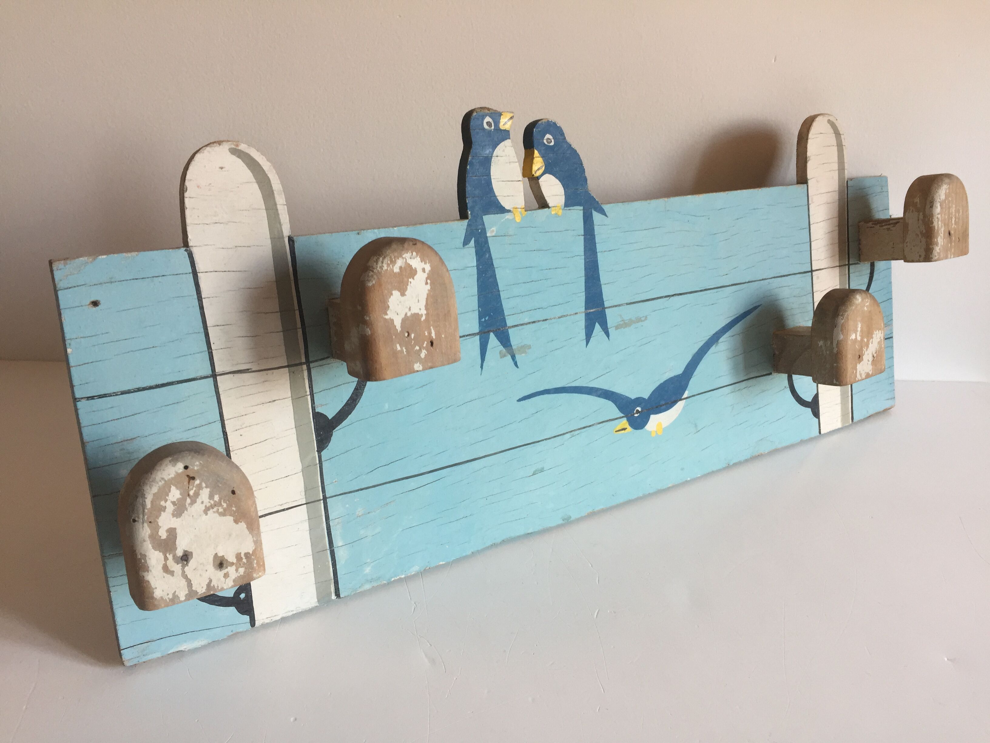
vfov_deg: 48.2
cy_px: 372
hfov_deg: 61.7
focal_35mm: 29
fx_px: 829
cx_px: 495
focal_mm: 4.15
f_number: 2.2
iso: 50
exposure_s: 1/100
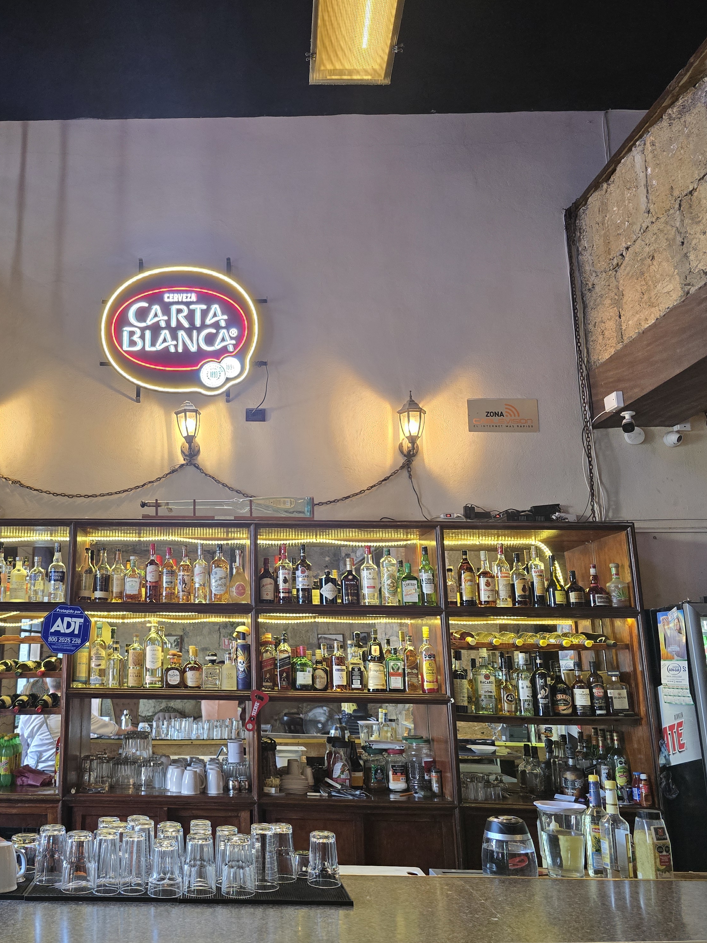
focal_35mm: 31
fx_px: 844
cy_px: 469
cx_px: 181
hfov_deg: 44.0
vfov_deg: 58.4
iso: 640
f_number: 1.7
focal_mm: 6.3
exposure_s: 1/120
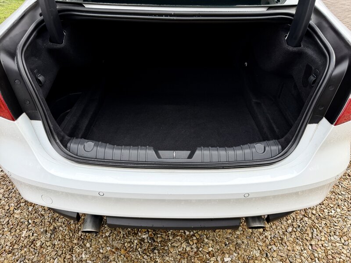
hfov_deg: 71.6
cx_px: 176
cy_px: 132
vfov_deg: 56.8
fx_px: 243
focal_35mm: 24
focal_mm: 6.76
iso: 80
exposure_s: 1/643
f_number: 1.78
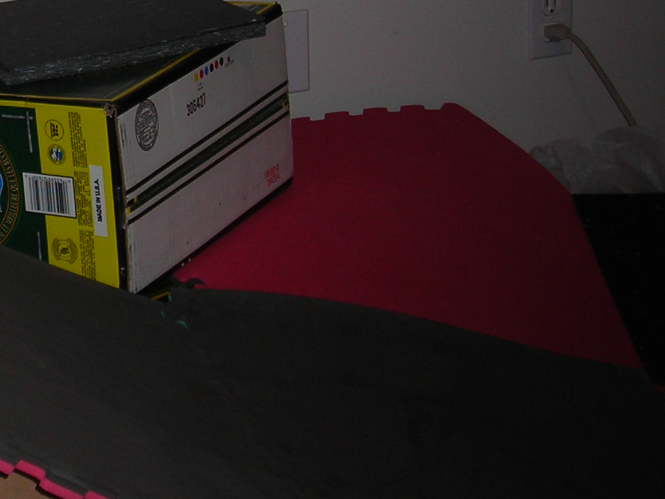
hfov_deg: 18.3
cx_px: -205
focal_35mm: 100
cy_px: 86
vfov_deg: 14.7
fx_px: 1921
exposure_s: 1/60.1
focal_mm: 6.3
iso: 50
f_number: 3.2
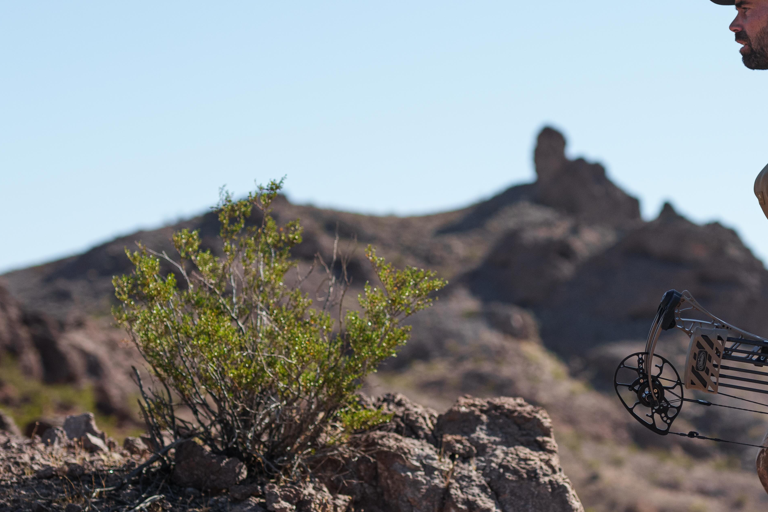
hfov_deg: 17.8
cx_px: 569
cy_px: 318
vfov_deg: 12.0
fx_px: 2432
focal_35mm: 114
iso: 250
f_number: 2
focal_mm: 50
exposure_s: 1/8000
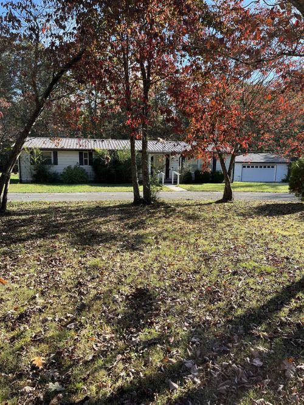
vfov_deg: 67.3
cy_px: 202
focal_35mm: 26
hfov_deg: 53.0
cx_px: 152
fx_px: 305
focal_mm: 5.1
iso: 50
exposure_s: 1/714
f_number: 1.6
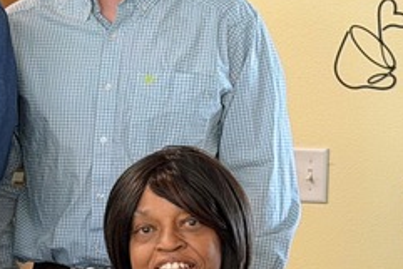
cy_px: 309
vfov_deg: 6.5
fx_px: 2375
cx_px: -363
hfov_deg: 9.2
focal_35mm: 212
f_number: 1.78
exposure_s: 1/60
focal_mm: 6.76
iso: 100
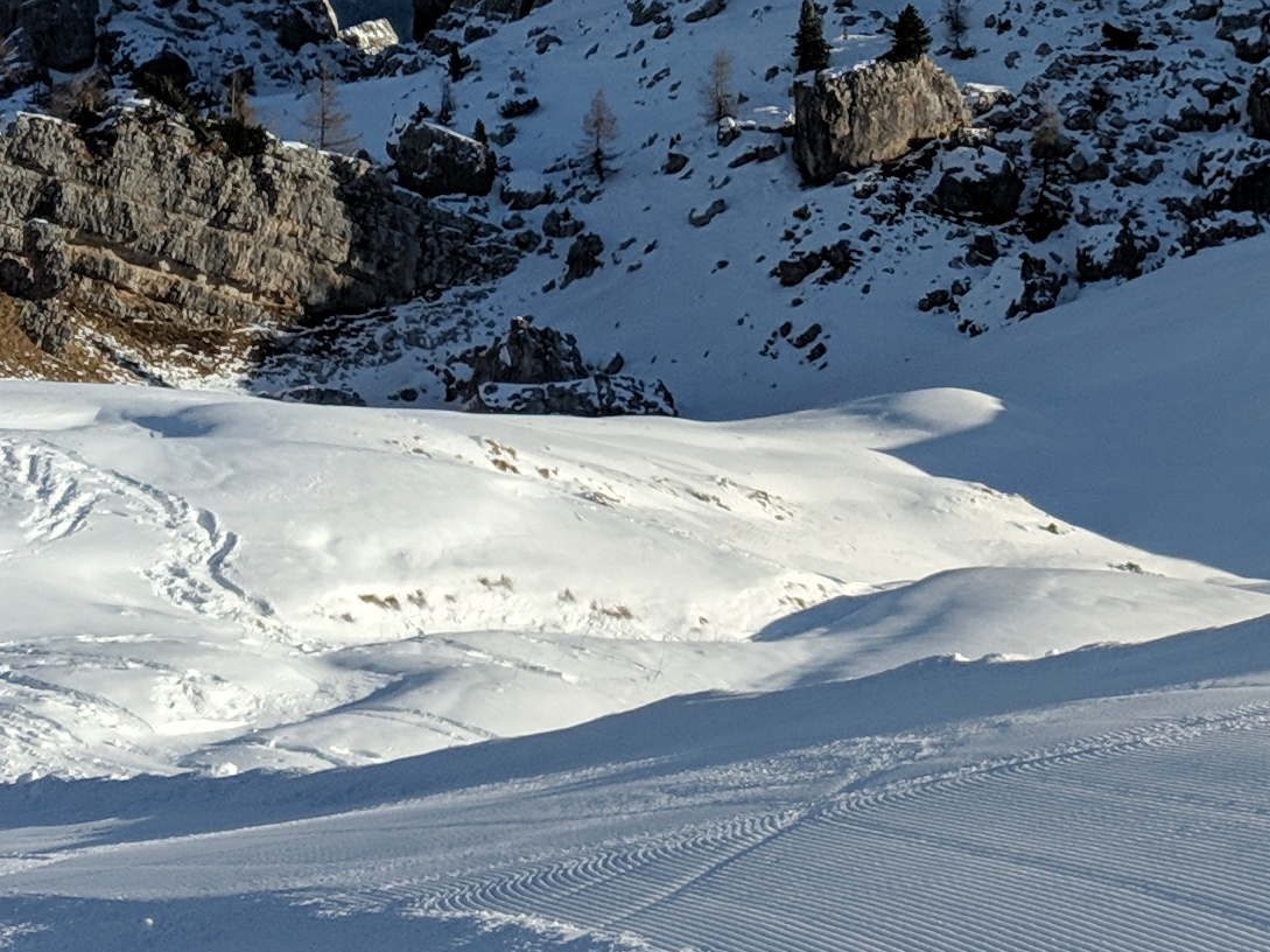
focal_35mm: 100
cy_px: -85
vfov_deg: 14.5
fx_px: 3668
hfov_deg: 19.5
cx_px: 1008
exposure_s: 1/4673
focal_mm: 4.44
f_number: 1.8
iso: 57
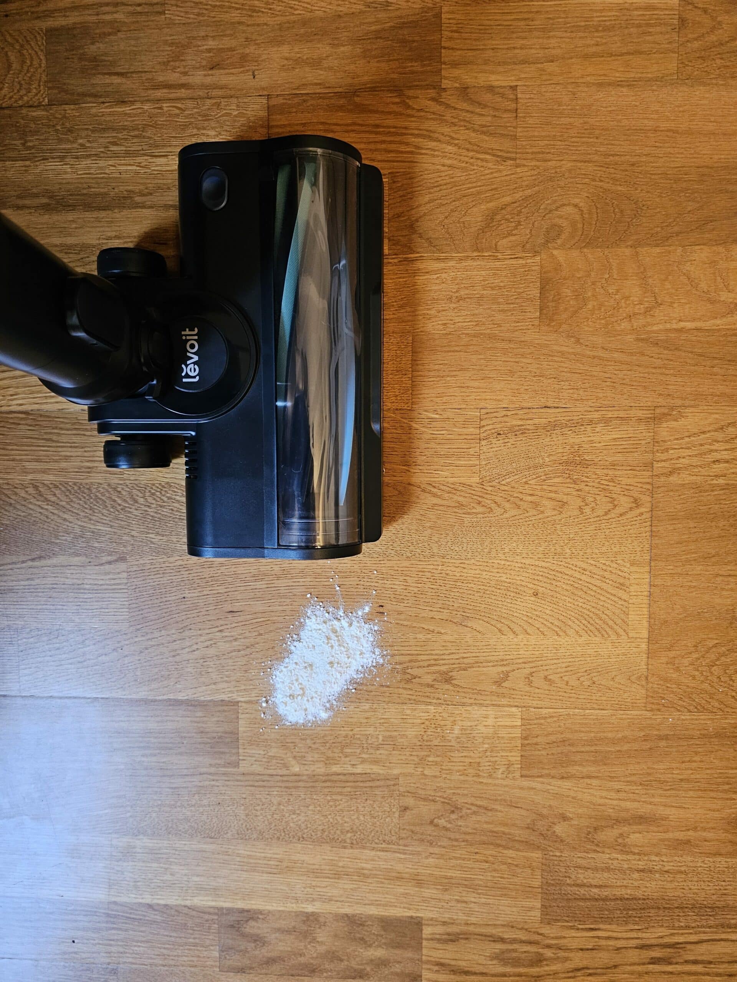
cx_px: 368
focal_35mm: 23
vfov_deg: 73.9
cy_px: 491
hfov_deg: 58.9
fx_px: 653
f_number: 1.7
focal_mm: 6.3
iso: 800
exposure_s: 1/120
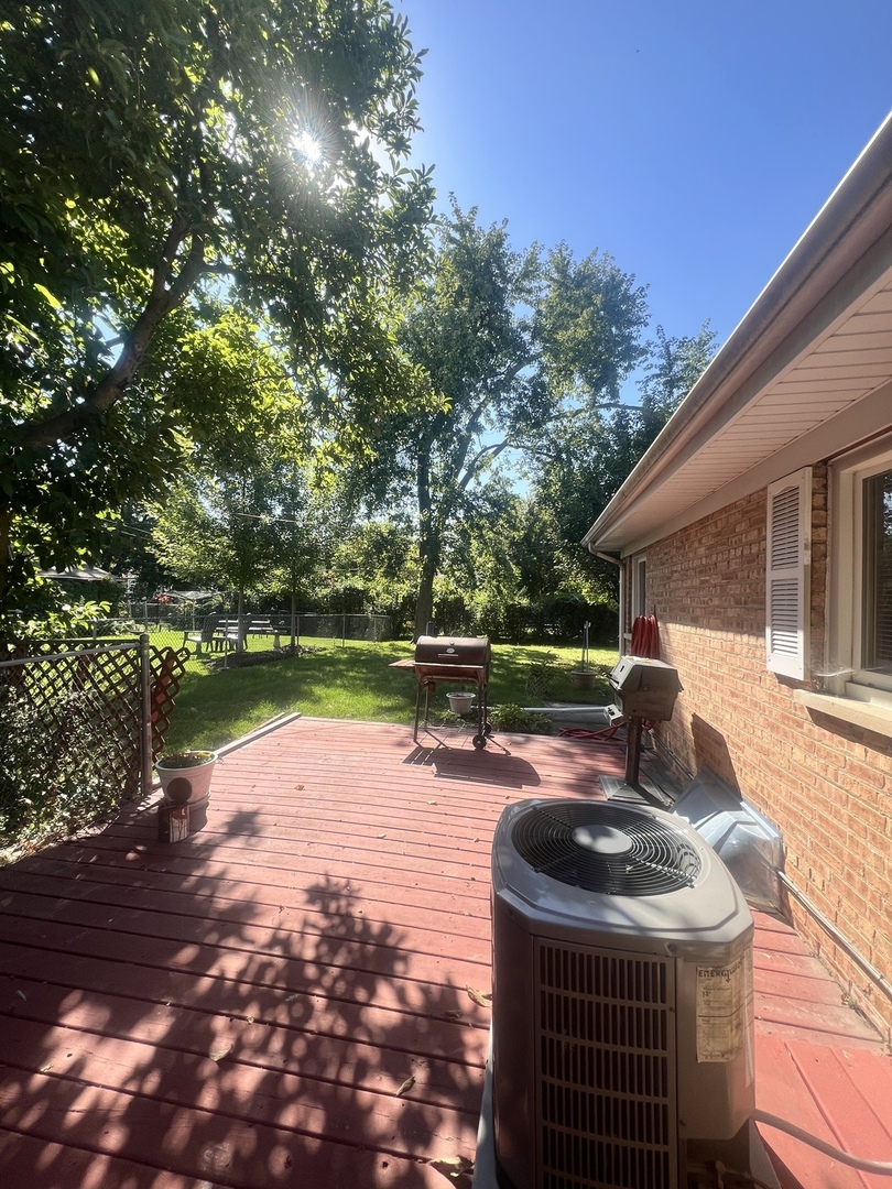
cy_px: 594
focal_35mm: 13
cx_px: 446
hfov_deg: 89.9
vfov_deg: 106.2
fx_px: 447
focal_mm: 1.57
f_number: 1.8
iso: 32
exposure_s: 1/615
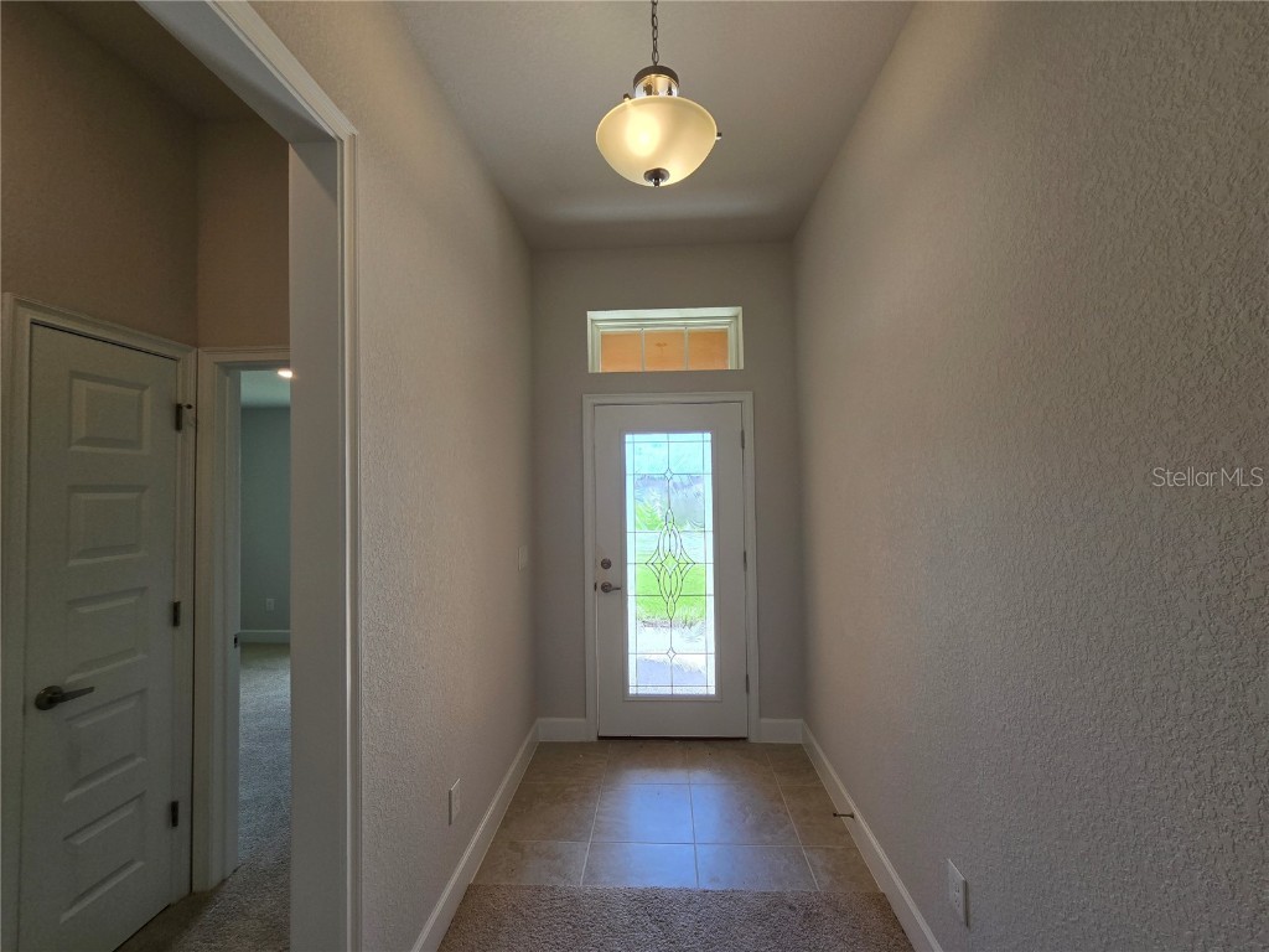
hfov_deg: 106.2
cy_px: 476
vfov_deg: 89.9
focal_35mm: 13
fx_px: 477
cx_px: 634
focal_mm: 2.2
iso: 50
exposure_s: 1/142
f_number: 2.2
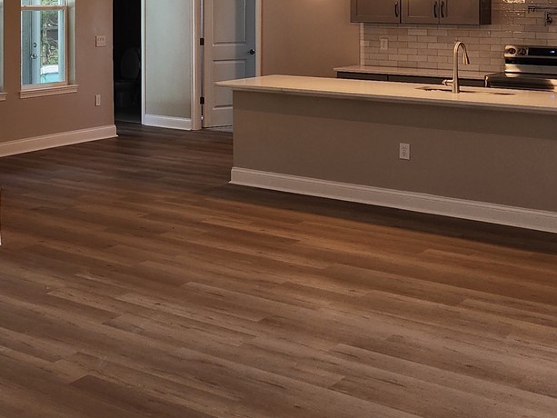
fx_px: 966
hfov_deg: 30.7
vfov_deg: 23.5
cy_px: 13
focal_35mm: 60
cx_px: 51
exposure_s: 1/120
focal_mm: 6.4
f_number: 1.8
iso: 80
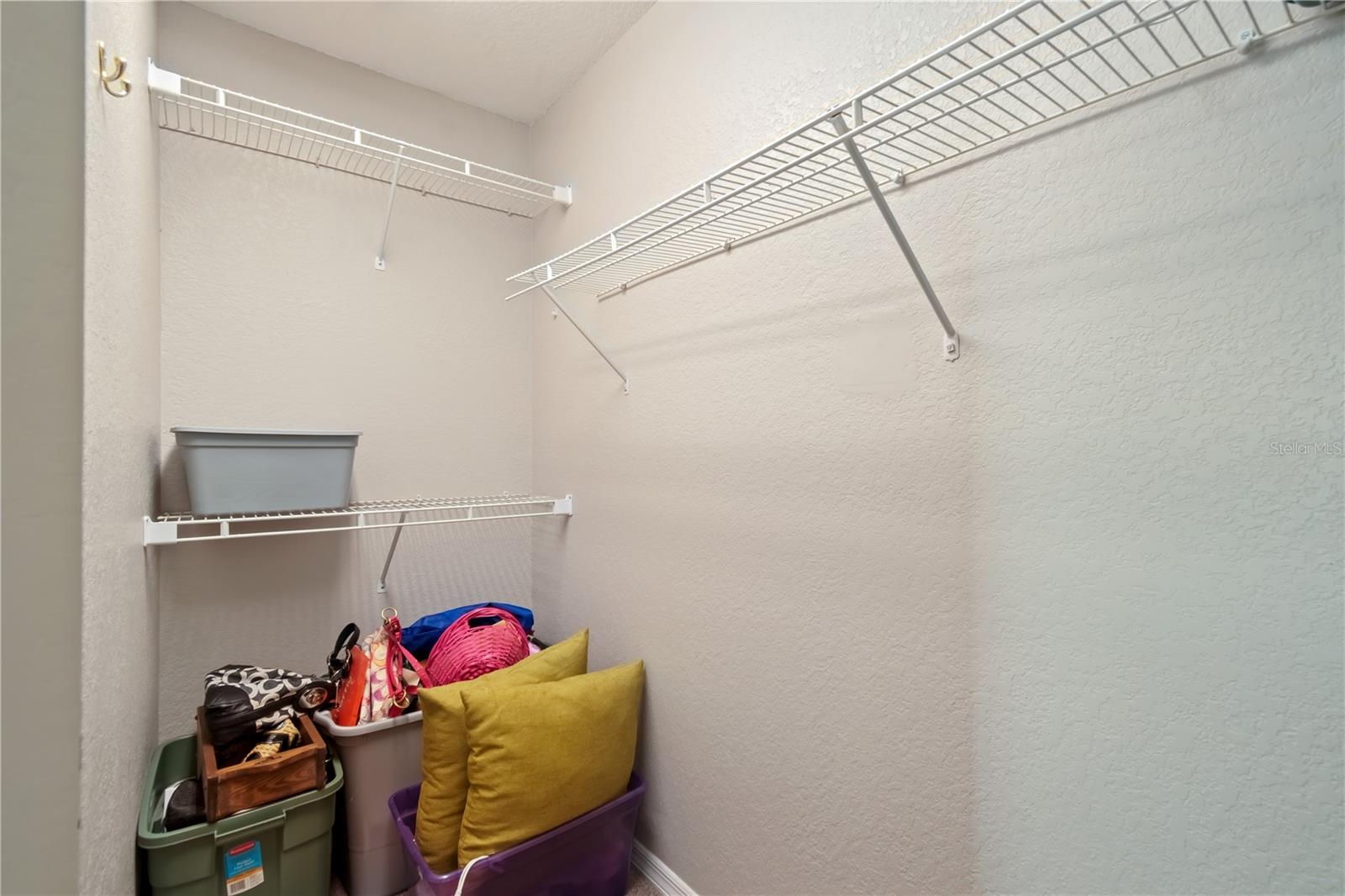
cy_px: 448
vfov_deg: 77.3
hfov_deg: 100.4
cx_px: 672
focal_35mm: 15
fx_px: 560
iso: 250
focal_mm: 10
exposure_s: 1/1.67
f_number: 9
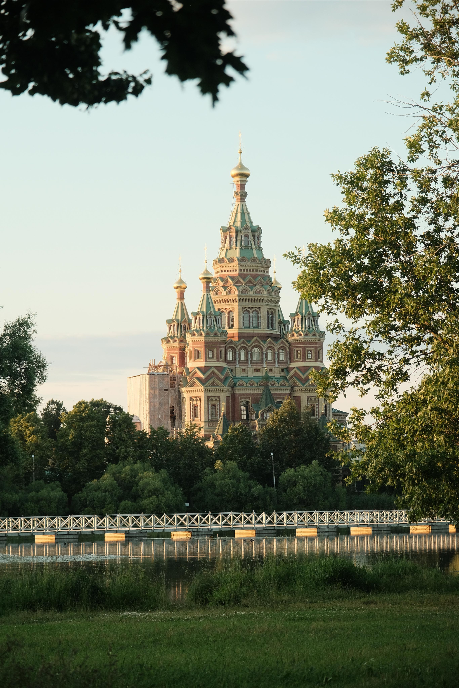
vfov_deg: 17.1
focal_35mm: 120
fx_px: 2295
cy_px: 344
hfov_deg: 11.4
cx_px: 230
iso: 800
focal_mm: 80
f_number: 4
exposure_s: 1/500
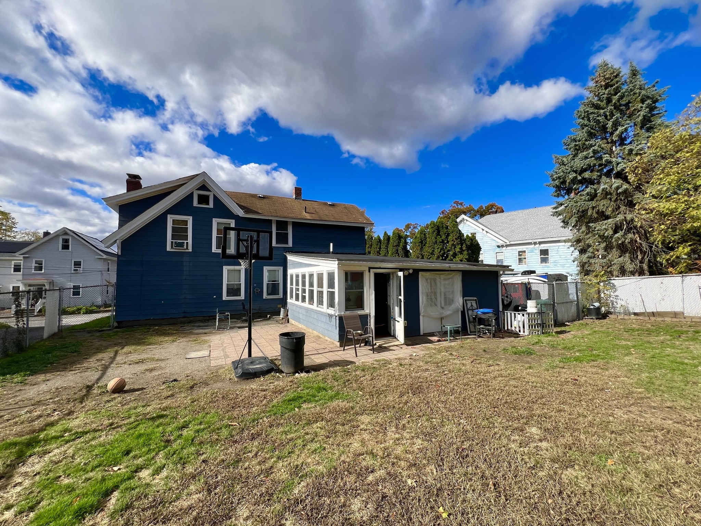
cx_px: 350
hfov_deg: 106.2
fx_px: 263
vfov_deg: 89.9
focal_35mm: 13
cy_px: 263
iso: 32
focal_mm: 1.57
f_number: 1.8
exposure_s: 1/1376
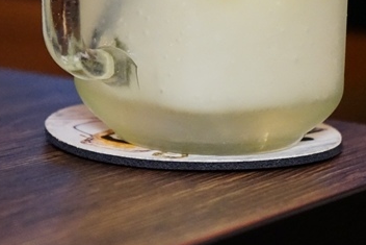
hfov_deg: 12.9
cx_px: 209
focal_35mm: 159
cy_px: 82
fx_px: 1617
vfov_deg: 8.6
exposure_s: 1/60
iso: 6400
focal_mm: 70
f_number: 5.6
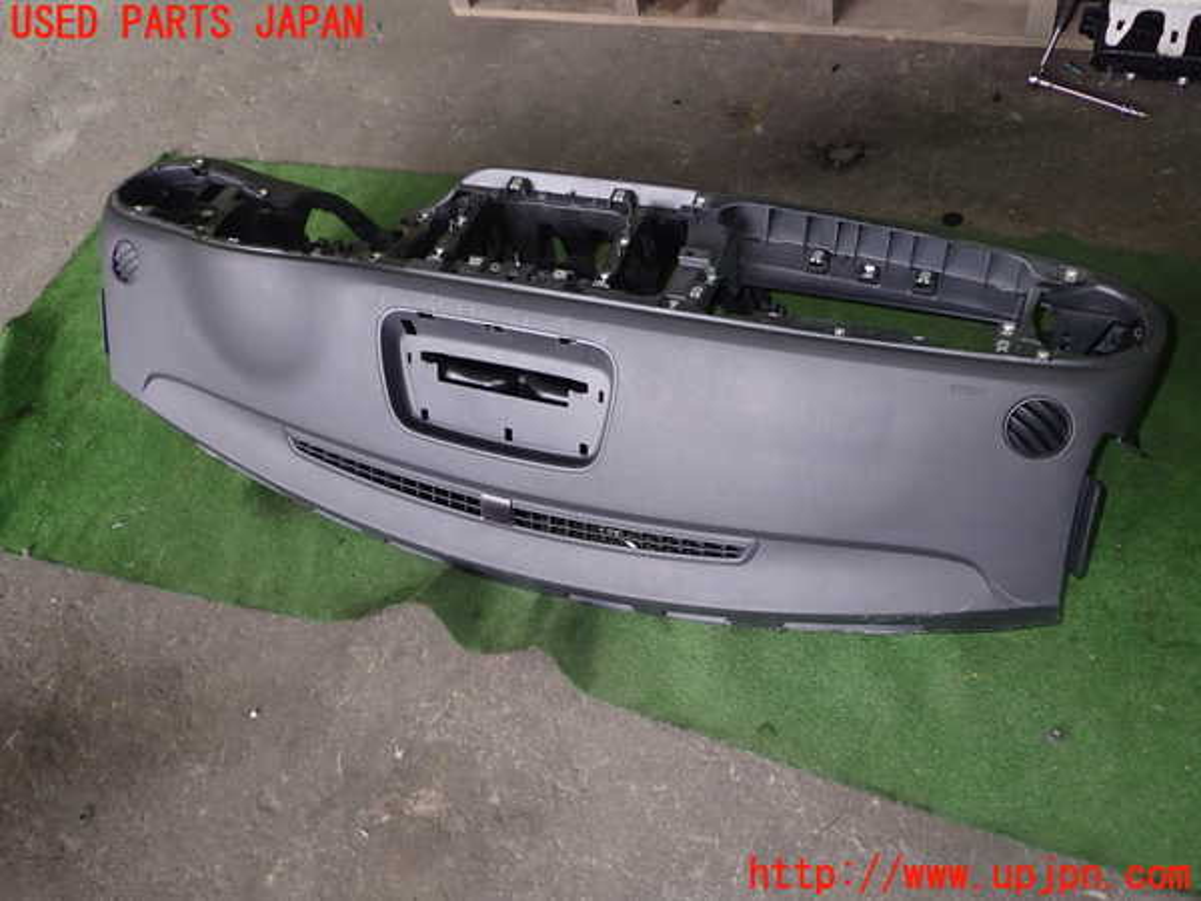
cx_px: 600
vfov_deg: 46.8
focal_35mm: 30
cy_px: 450
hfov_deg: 60.0
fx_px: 1041
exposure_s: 1/30
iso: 200
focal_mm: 5.4
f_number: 2.3
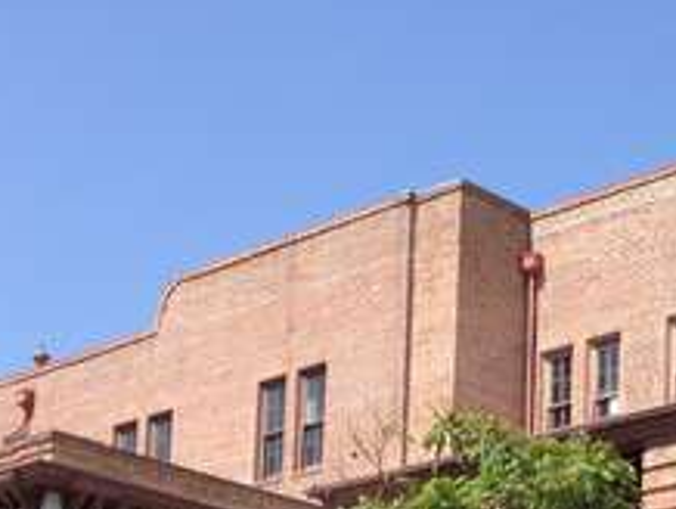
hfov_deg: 16.1
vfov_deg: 11.8
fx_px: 2366
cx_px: 580
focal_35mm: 121
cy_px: 717
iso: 50
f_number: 2.4
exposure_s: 1/968
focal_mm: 4.12
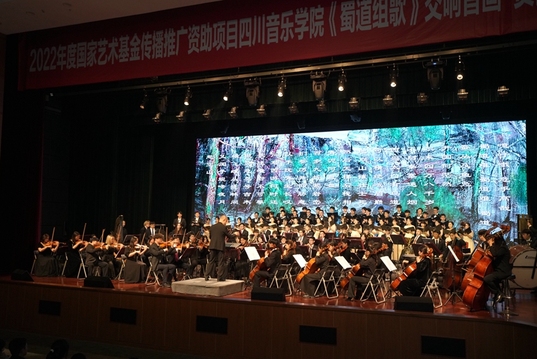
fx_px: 522
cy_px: 180
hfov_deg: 54.4
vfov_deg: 37.9
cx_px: 268
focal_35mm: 35
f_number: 4
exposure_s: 1/200
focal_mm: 35
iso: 2000
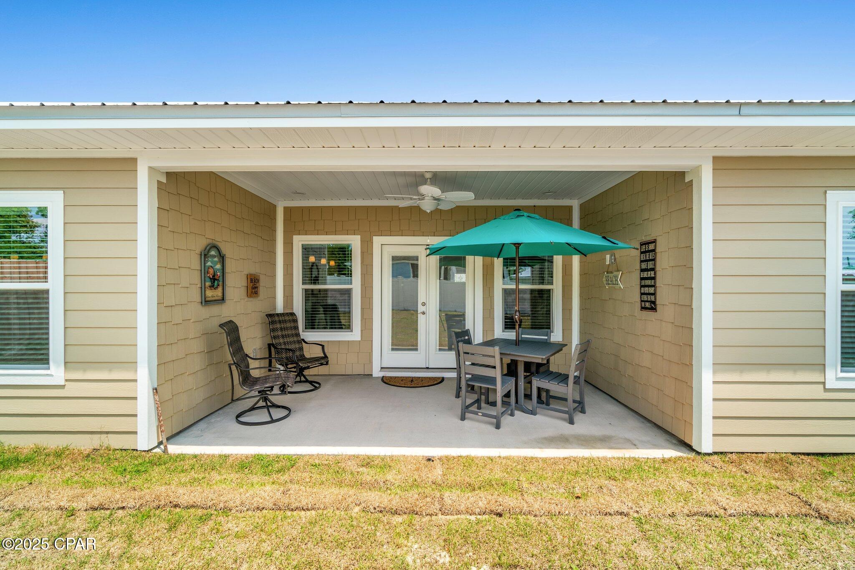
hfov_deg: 100.4
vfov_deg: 77.3
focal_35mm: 15
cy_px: 285
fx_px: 356
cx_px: 428
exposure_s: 1/25
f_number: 8
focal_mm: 10
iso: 100
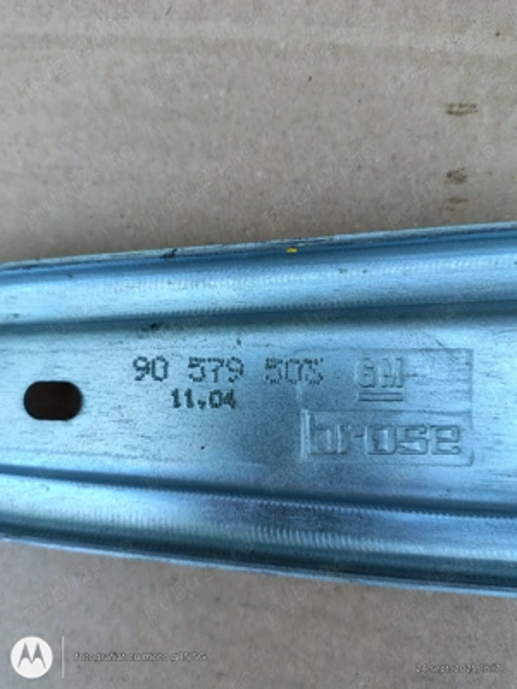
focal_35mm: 25
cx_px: 258
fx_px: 498
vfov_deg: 69.4
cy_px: 344
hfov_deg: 54.9
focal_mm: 4.71
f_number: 1.7
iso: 149
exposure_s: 1/100
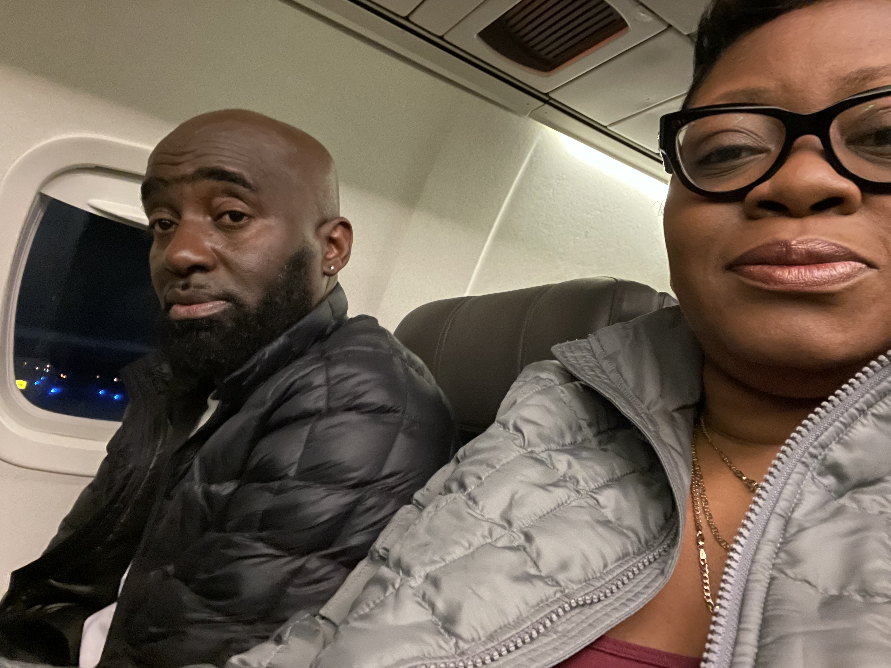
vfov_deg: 58.9
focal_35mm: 23
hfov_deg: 73.9
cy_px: 334
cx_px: 446
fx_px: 592
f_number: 2.2
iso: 1250
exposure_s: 1/15
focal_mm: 2.71
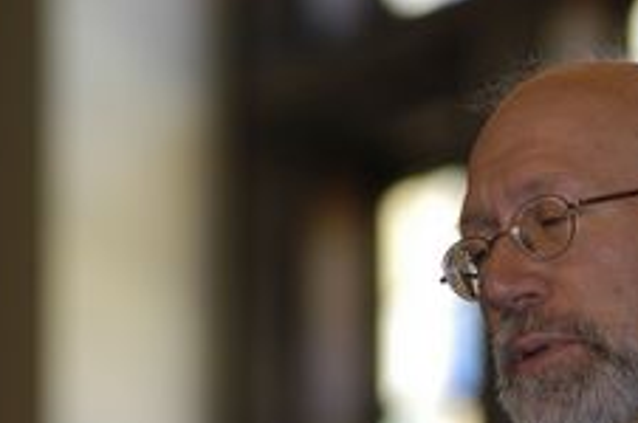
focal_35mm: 564
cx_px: 618
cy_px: 460
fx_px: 9981
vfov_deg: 2.4
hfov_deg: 3.7
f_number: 3.5
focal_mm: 170
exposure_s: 1/160
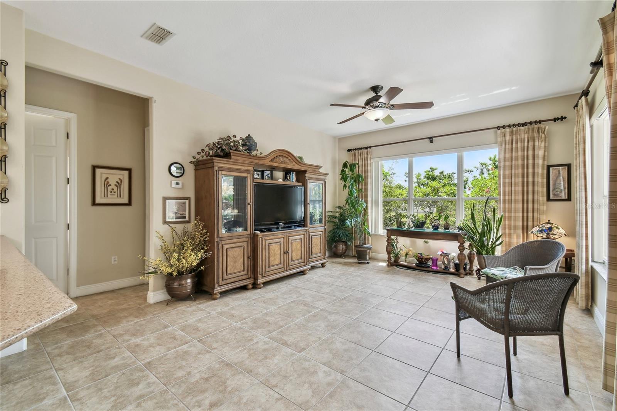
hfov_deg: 100.4
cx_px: 308
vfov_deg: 77.3
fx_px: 257
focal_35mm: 15
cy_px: 206
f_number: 7.1
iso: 100
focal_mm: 10
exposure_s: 1/30
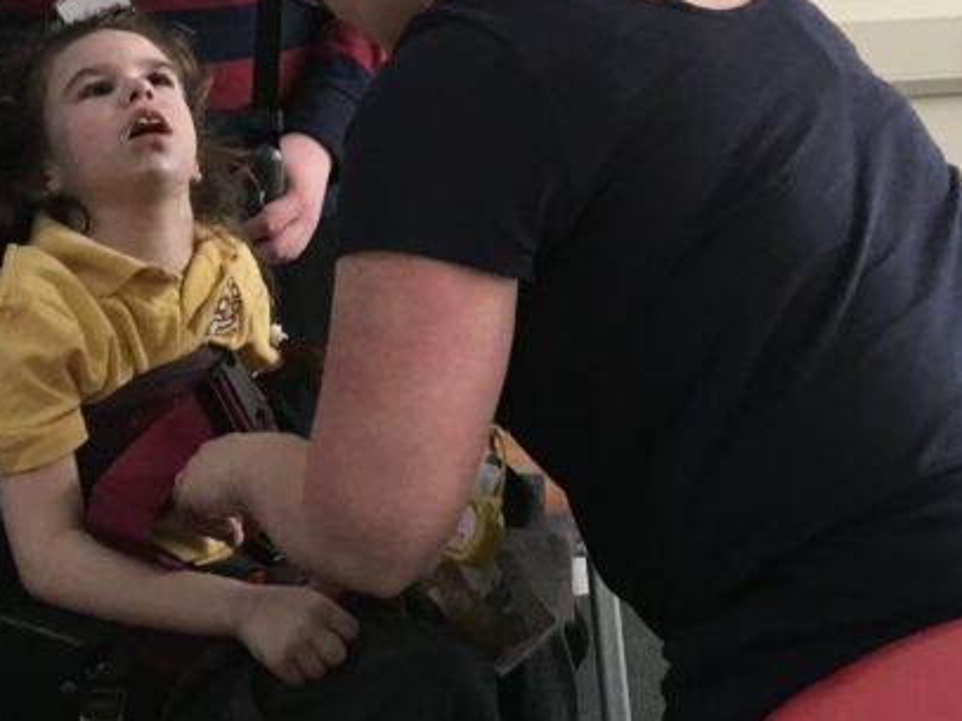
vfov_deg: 18.9
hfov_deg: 26.7
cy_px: -177
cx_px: 513
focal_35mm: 73
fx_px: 2028
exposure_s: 1/33
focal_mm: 4.15
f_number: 2.2
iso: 125
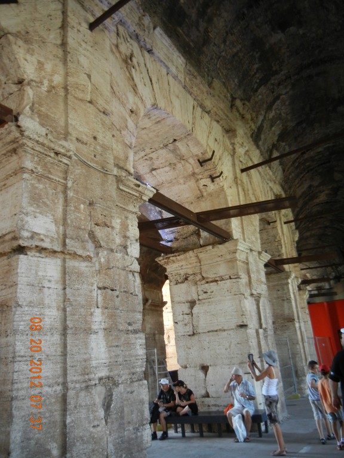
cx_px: 172
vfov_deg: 60.0
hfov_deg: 46.8
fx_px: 398
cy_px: 229
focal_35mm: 30
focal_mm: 5.4
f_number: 3.5
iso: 400
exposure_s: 1/52.7
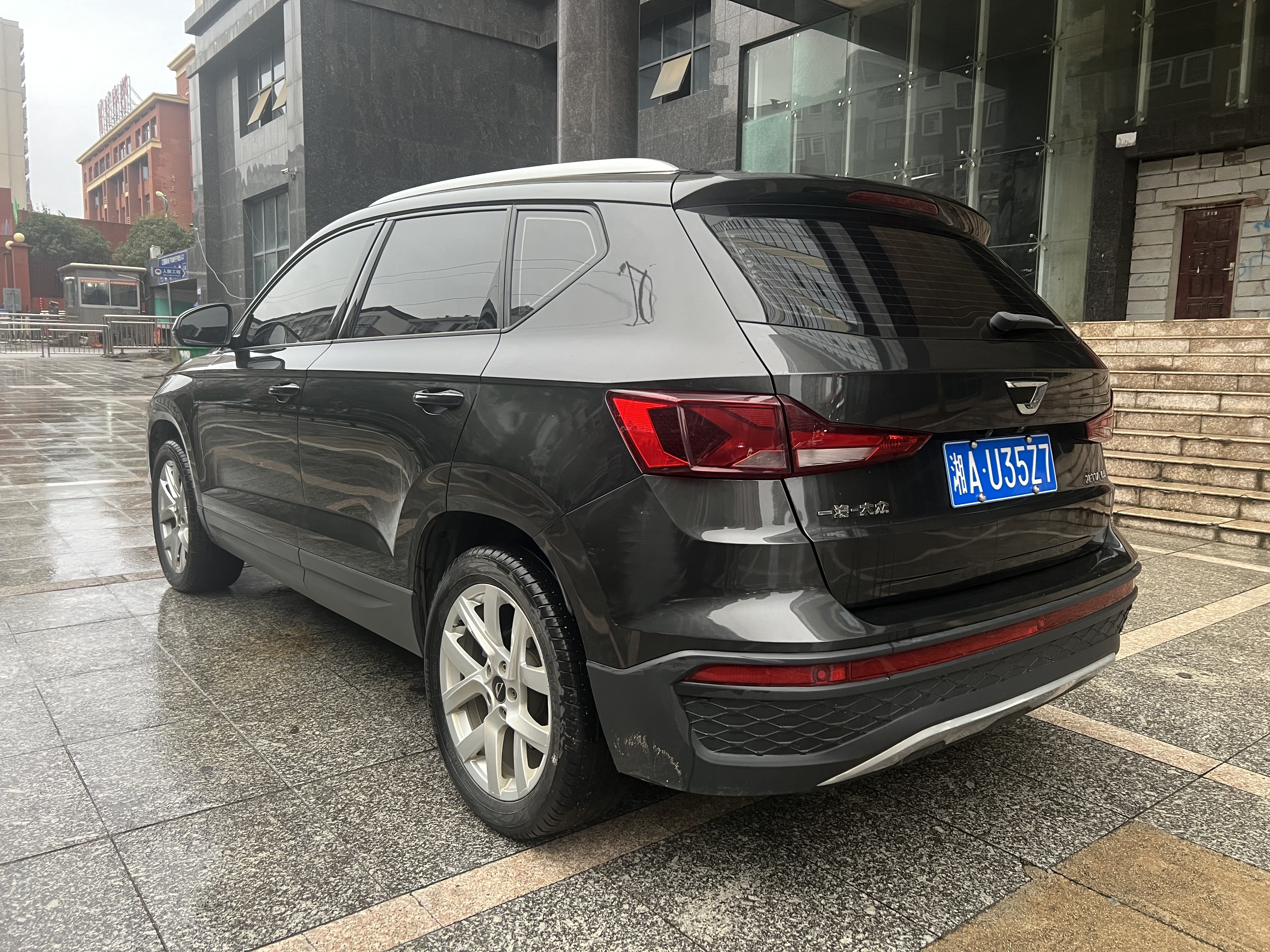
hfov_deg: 67.3
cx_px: 635
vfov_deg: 53.1
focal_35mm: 26
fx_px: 954
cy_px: 476
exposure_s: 1/60
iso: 200
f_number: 1.5
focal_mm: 5.7
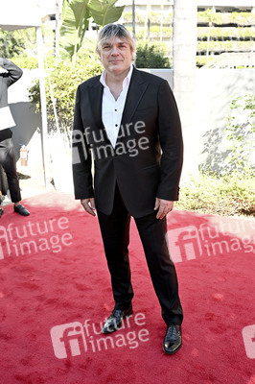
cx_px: 128
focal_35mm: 35
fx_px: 372
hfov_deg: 37.8
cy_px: 192
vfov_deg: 54.5
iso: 500
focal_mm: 35
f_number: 5.6
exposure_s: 1/320
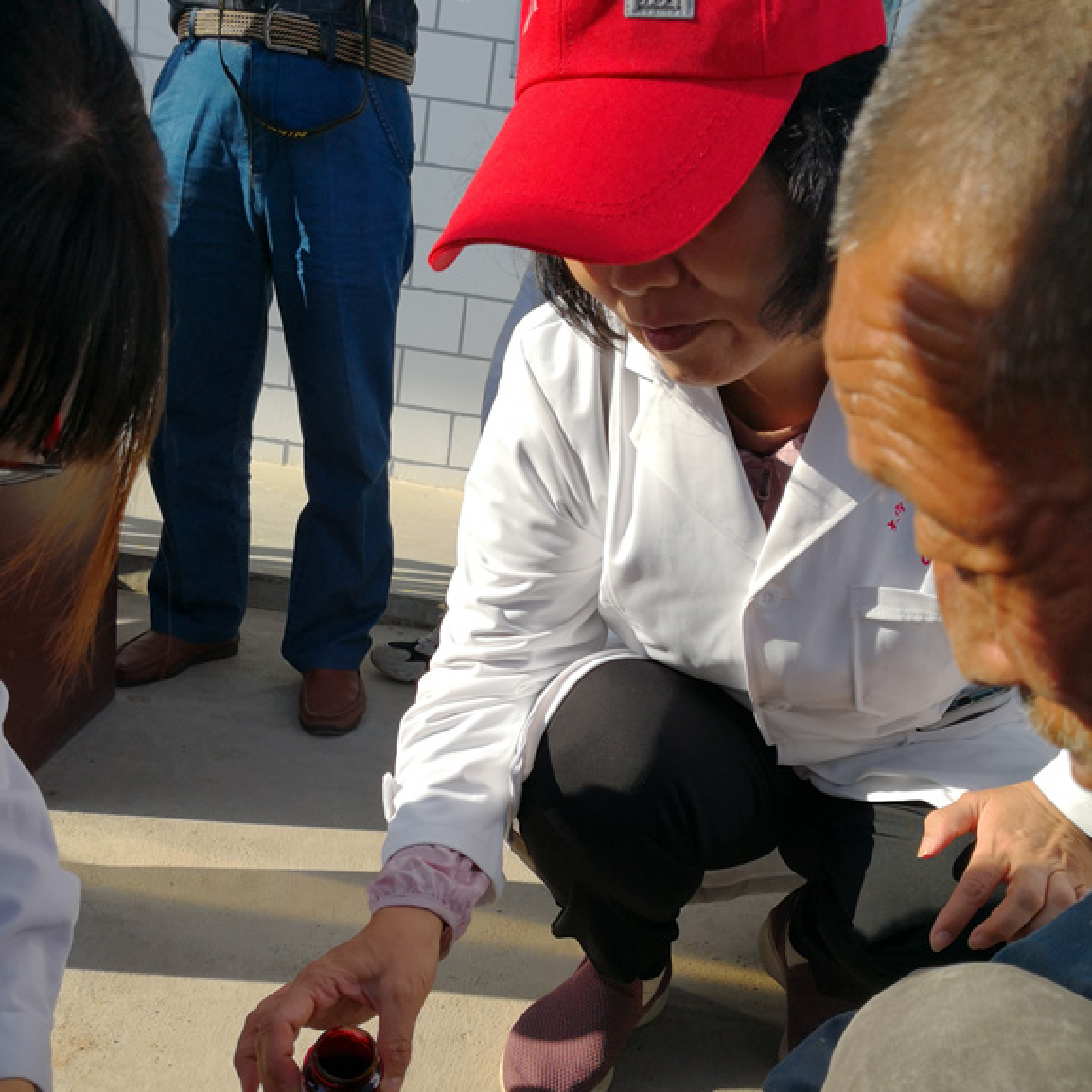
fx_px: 1142
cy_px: 677
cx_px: 545
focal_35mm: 32
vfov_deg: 50.6
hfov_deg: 51.1
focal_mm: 3.95
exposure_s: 1/1795
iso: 50
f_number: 1.6
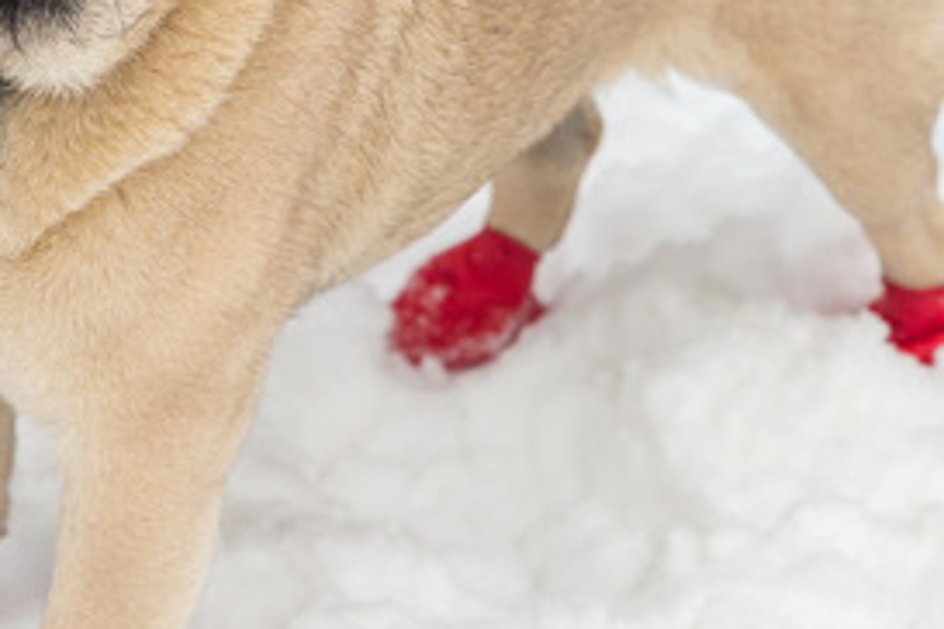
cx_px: 377
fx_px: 5611
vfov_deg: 6.4
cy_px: 130
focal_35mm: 214
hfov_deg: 9.6
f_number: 5.6
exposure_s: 1/640
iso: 1000
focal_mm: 75
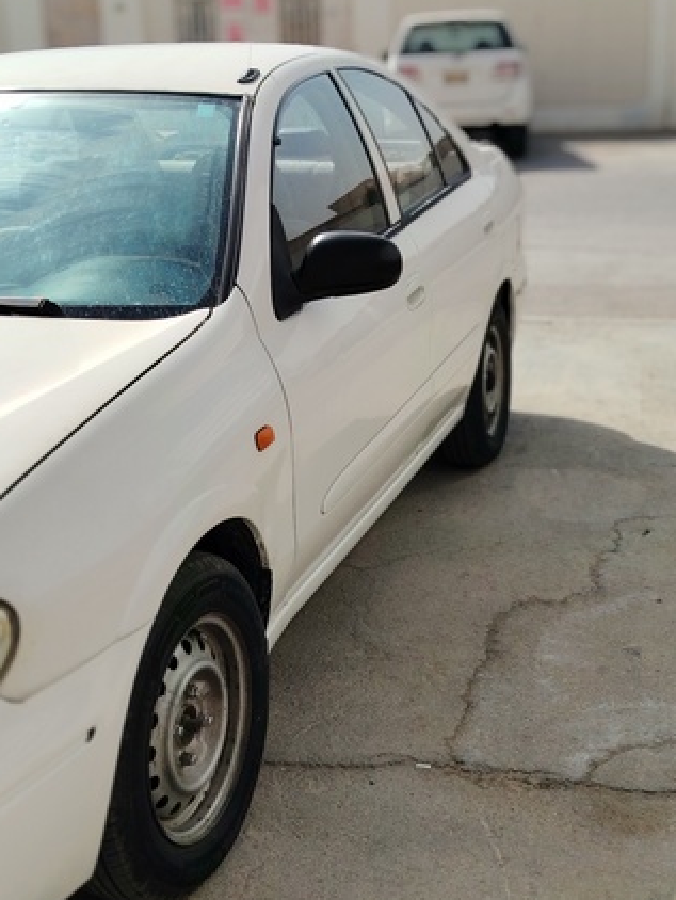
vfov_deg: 36.8
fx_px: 1353
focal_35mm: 52
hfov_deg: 28.1
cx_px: 325
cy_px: 425
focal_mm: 5.25
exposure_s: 1/1320
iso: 100
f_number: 4
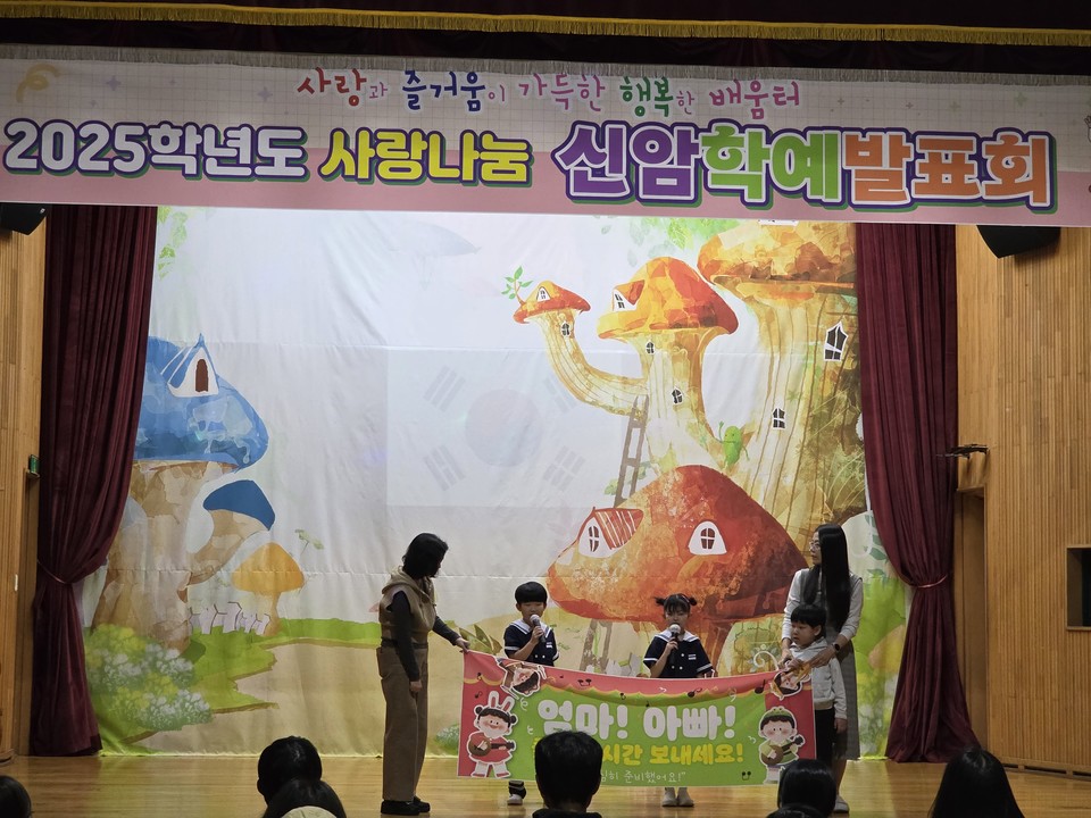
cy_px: 409
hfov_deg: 28.2
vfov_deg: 21.3
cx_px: 546
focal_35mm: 69
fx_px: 2175
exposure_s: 1/120
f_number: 2.4
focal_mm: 7.9
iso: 400
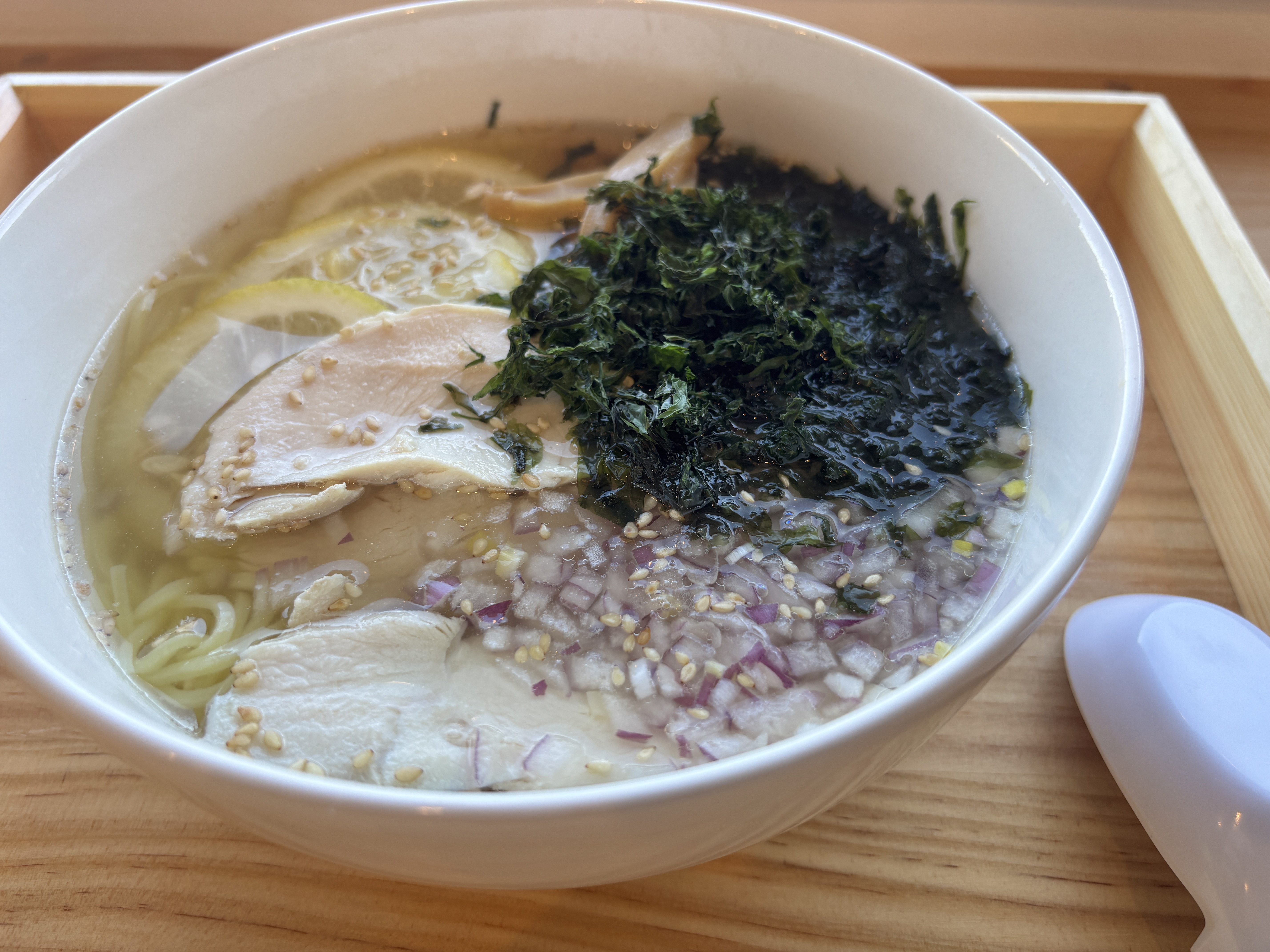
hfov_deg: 67.3
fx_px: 954
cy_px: 476
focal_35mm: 26
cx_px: 635
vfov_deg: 53.1
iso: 32
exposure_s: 1/121
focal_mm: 5.96
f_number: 1.6
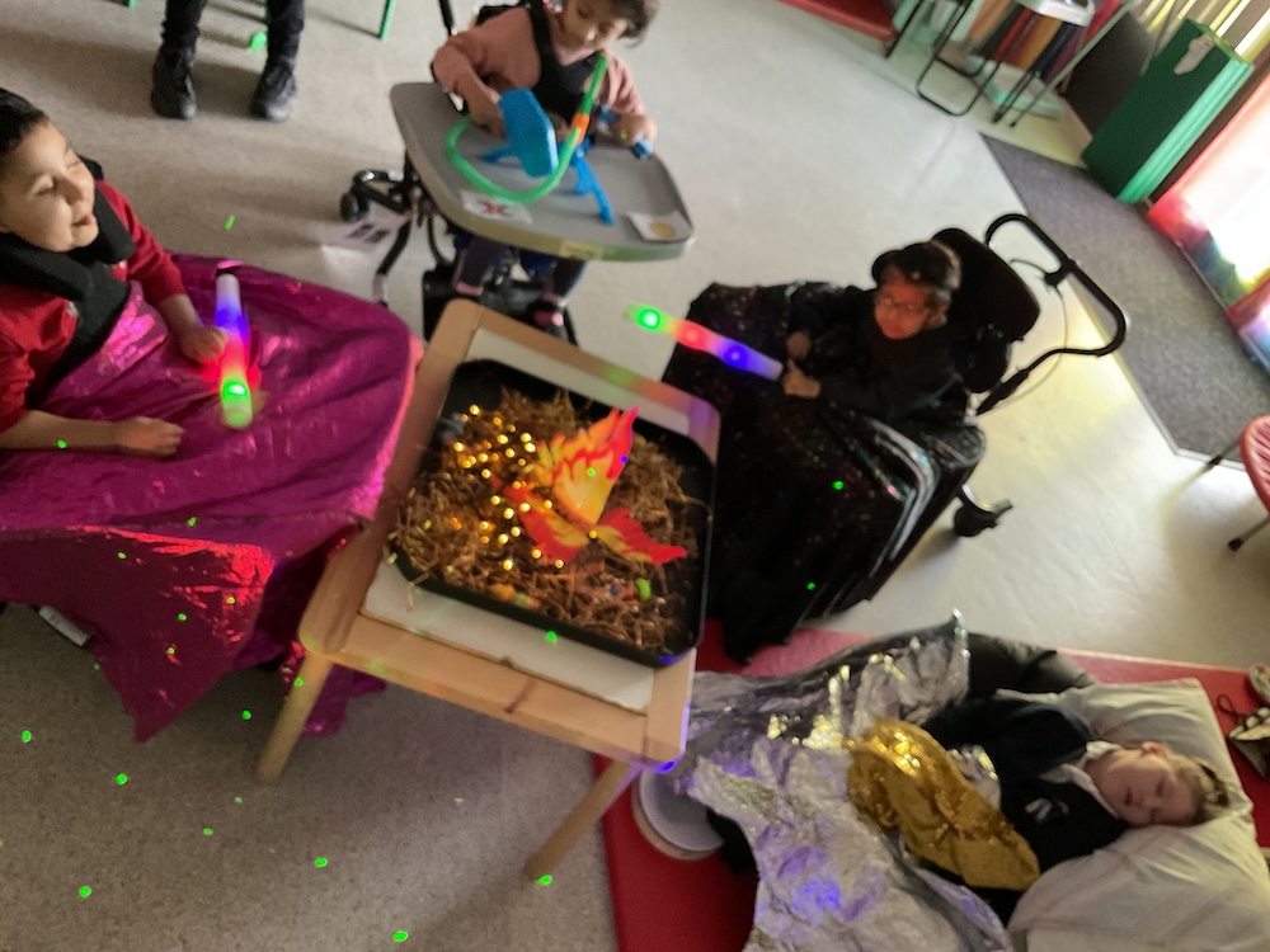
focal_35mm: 29
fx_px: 1064
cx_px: 635
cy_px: 476
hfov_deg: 61.7
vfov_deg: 48.2
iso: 500
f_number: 1.8
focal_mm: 3
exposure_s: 1/30
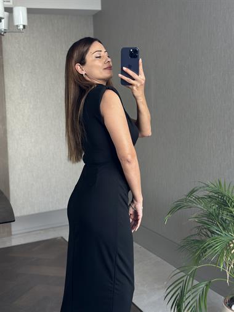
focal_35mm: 48
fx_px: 432
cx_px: 117
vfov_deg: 39.6
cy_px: 156
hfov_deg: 30.3
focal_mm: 6.86
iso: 125
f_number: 1.78
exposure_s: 1/63
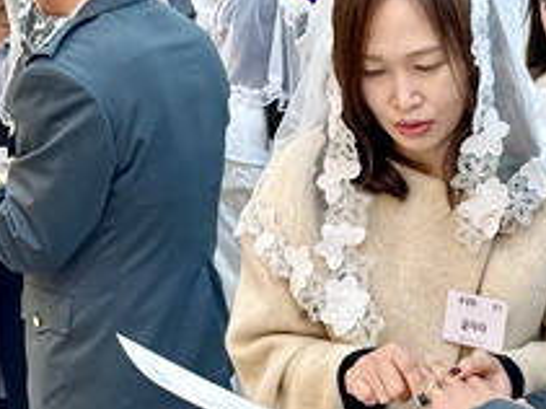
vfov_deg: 16.2
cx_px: 468
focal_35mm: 91
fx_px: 1435
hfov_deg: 21.2
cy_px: 300
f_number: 1.78
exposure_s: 1/60
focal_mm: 6.86
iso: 100
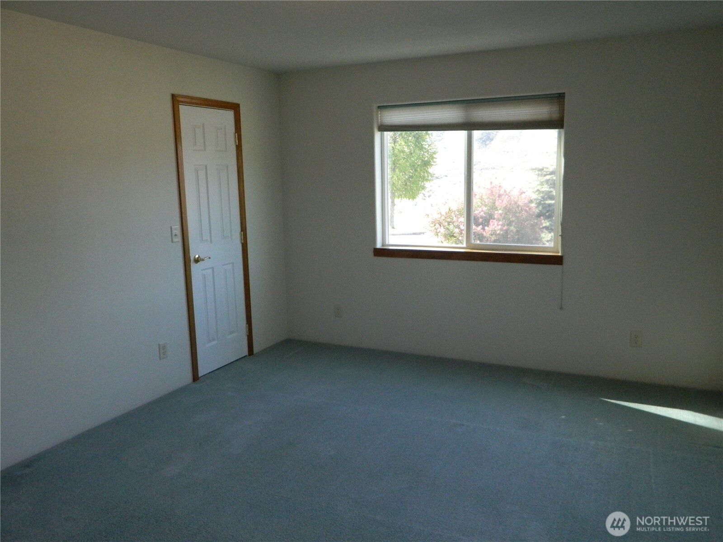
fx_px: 585
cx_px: 362
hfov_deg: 63.4
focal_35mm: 28
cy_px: 271
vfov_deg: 49.7
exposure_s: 1/200
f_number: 3.2
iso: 400
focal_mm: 5.1
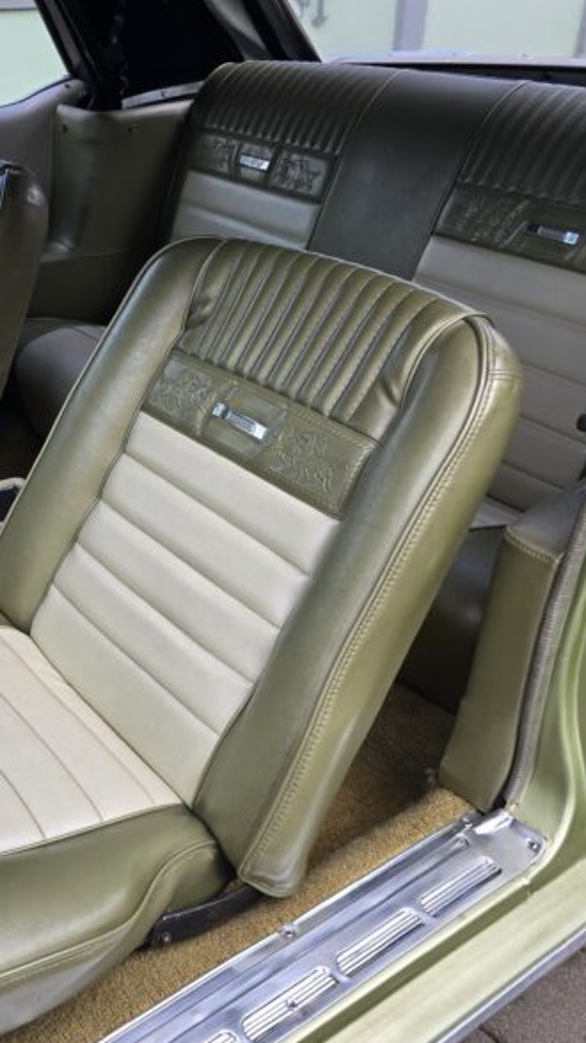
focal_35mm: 34
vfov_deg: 58.0
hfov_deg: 33.0
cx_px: 67
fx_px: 940
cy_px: 527
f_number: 1.7
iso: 12
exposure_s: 1/193
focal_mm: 6.3
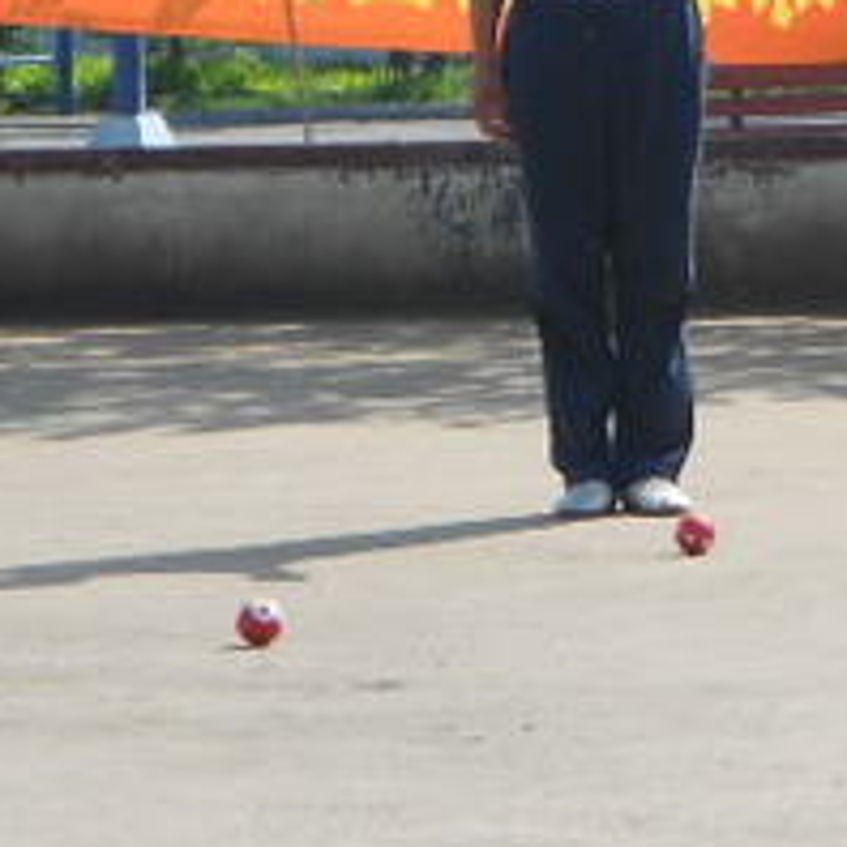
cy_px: 124
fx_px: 8360
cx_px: 834
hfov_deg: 5.8
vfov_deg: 5.8
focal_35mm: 302
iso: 80
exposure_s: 1/200
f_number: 6
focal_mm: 20.1
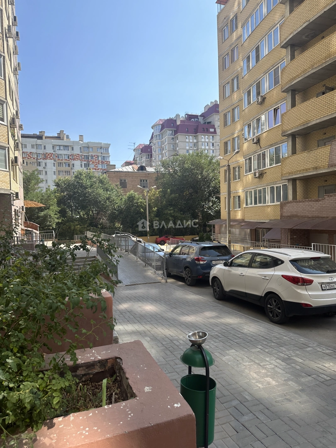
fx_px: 311
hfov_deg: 56.8
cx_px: 168
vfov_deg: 71.6
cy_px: 224
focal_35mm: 24
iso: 80
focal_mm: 6.86
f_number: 1.78
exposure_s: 1/2809
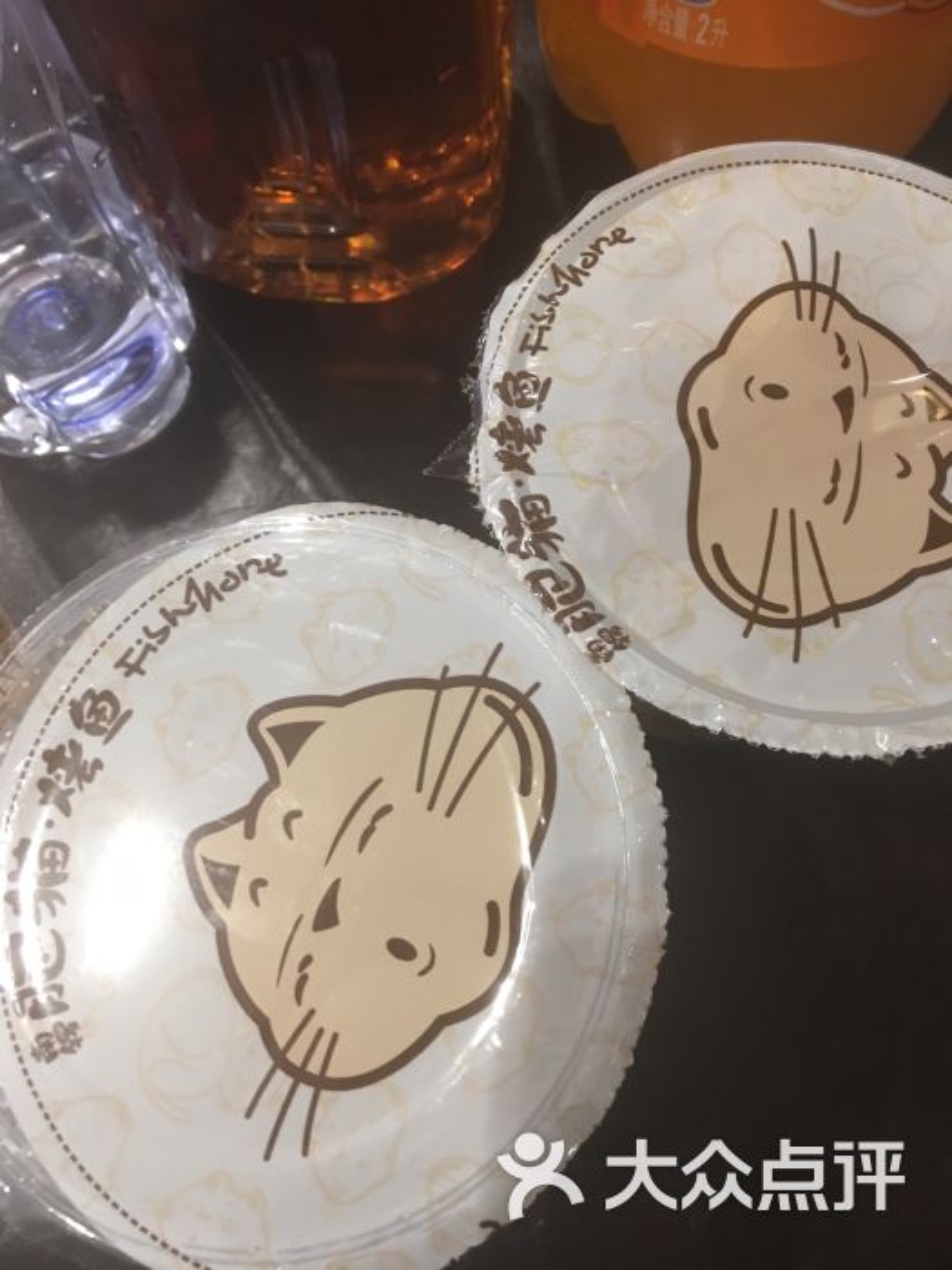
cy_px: 635
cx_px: 476
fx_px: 1063
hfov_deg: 48.2
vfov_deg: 61.7
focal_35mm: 29
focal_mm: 4.15
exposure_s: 1/17
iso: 80
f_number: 2.2
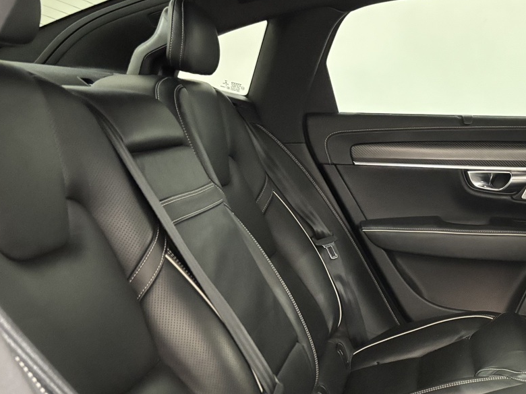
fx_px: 729
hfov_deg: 37.1
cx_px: 475
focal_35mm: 48
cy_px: 305
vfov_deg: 29.7
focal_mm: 5.96
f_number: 1.6
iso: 3200
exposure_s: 1/17
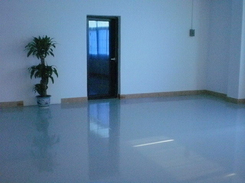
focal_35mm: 42
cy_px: 92
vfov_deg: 34.3
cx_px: 122
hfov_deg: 44.8
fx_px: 297
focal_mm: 7.4
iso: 800
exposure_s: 1/250
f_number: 3.5
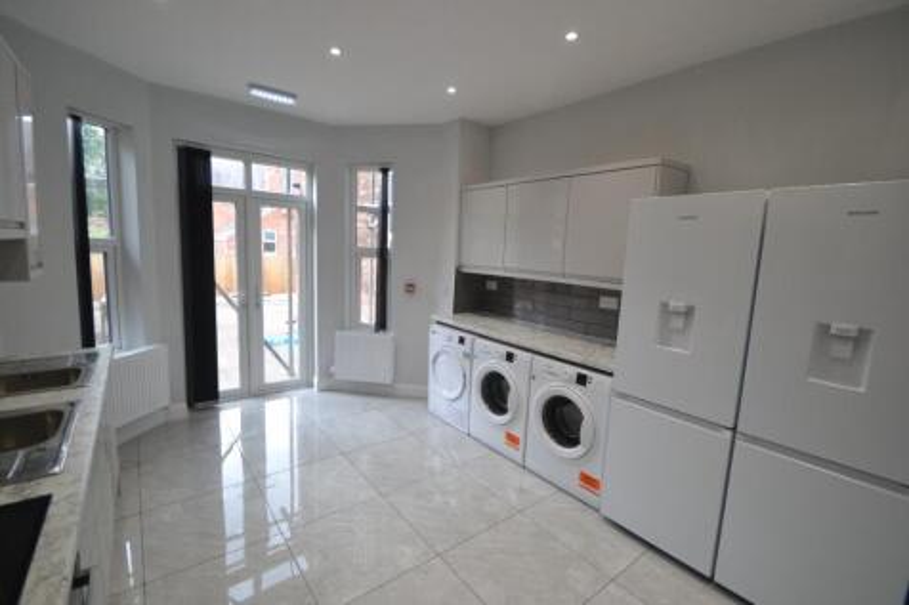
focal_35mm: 15
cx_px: 454
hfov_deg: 100.4
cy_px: 302
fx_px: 379
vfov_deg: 77.3
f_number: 4.5
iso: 400
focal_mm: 10
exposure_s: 1/80
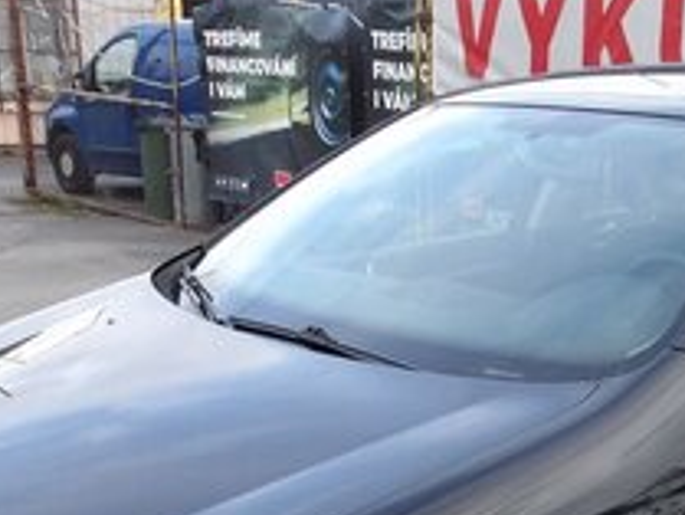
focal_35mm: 63
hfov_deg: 30.2
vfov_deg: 22.1
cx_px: 511
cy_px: 558
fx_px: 1247
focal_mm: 4.9
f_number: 3
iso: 100
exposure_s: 1/174
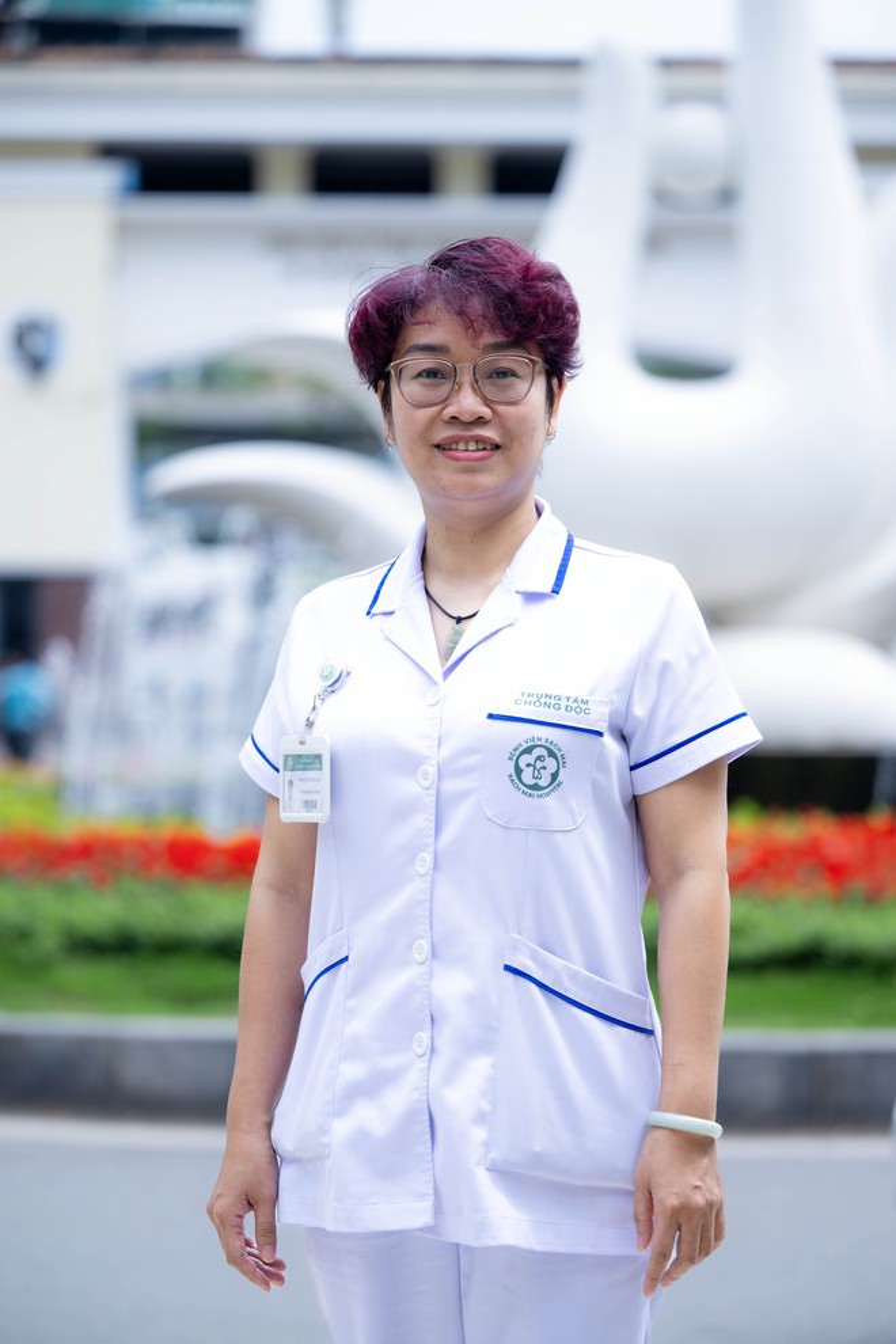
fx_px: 3434
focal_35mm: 92
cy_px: 672
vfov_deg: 22.1
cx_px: 448
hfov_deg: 14.9
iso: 100
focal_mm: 92
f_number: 2.8
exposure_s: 1/500
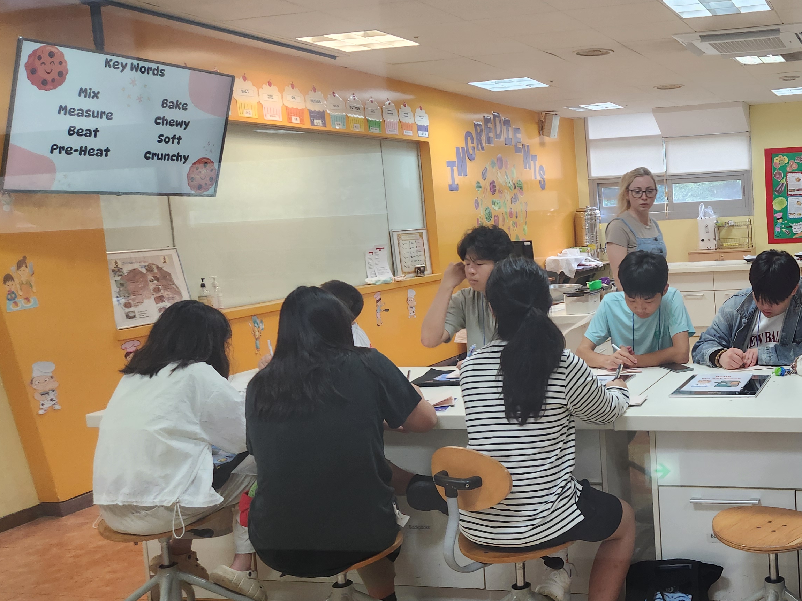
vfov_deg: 36.0
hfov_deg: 43.7
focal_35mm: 40
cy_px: 298
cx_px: 682
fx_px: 927
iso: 160
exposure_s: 1/120
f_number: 1.8
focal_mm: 5.4
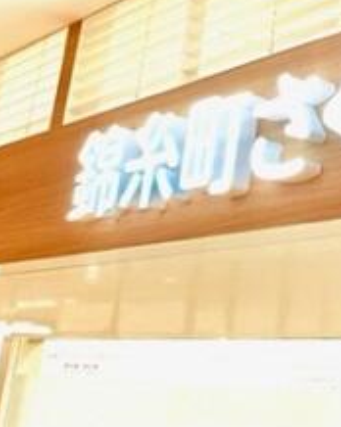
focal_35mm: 70
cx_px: 441
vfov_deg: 26.5
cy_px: 67
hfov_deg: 20.1
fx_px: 884
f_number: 1.6
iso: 40
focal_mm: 4.2
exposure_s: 1/100
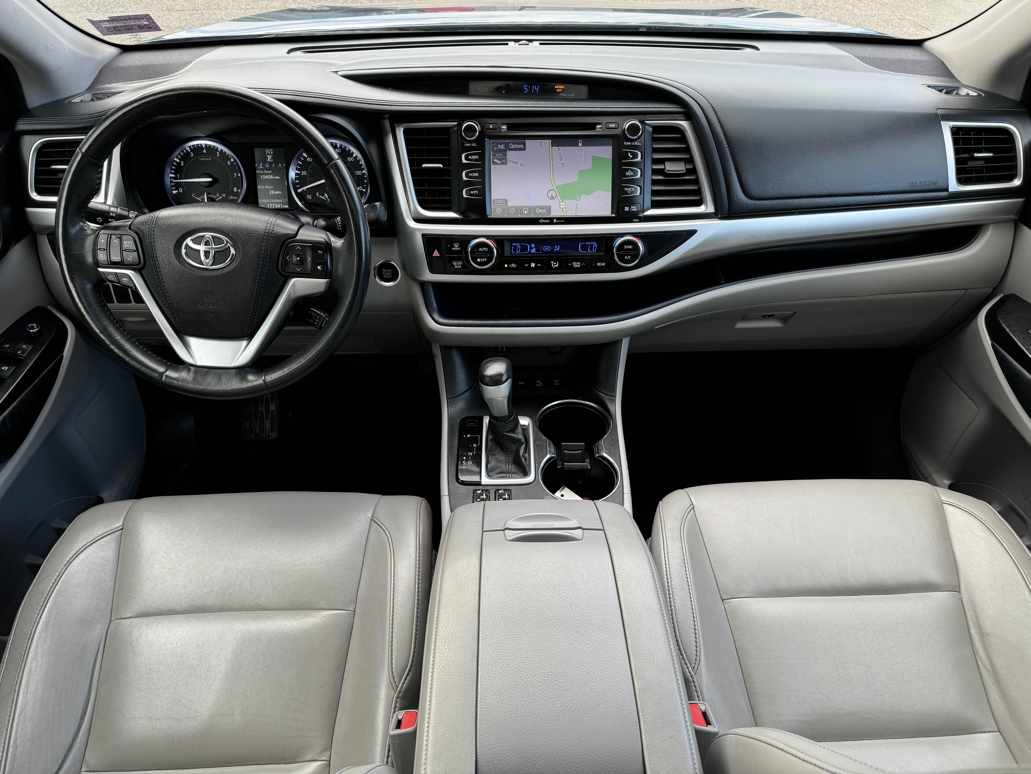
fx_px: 715
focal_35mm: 24
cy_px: 387
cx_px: 516
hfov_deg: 71.6
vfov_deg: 56.8
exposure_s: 1/121
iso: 80
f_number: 1.78
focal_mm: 6.76
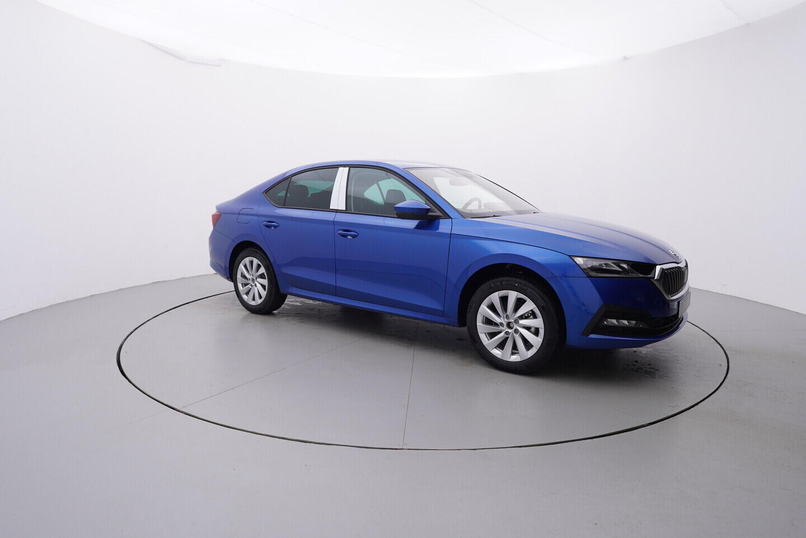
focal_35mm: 22
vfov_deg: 56.2
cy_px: 269
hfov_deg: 77.3
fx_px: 504
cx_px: 403
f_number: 5
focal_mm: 15
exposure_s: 1/80
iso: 200
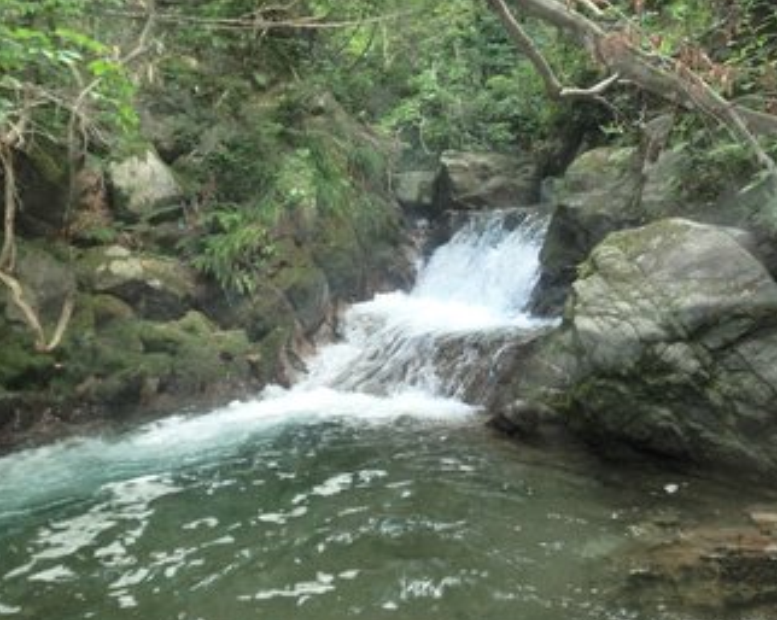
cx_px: 430
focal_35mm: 34
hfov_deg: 52.8
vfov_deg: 43.3
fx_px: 781
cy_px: 282
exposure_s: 1/60
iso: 250
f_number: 3
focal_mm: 5
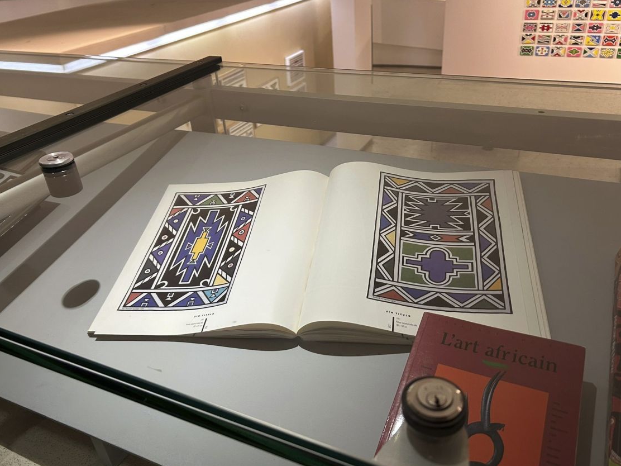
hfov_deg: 61.6
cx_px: 327
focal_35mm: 29
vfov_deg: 48.2
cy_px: 232
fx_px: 520
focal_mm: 5.7
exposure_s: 1/50
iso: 160
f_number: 1.5
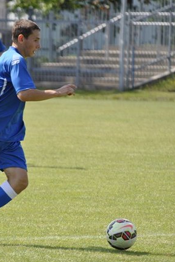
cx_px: 49
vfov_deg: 4.5
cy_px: 131
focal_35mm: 453
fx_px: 3300
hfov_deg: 3.0
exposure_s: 1/500
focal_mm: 200
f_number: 5.6
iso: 200
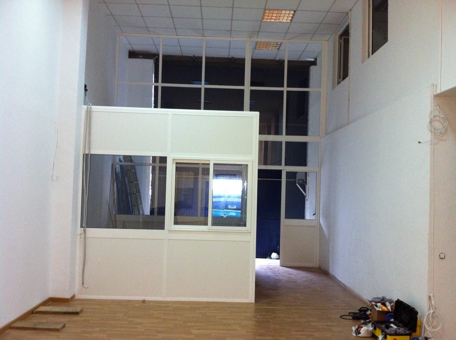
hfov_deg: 52.7
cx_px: 228
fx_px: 460
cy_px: 170
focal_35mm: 35
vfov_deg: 40.6
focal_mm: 3.85
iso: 200
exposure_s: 1/17
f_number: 2.8
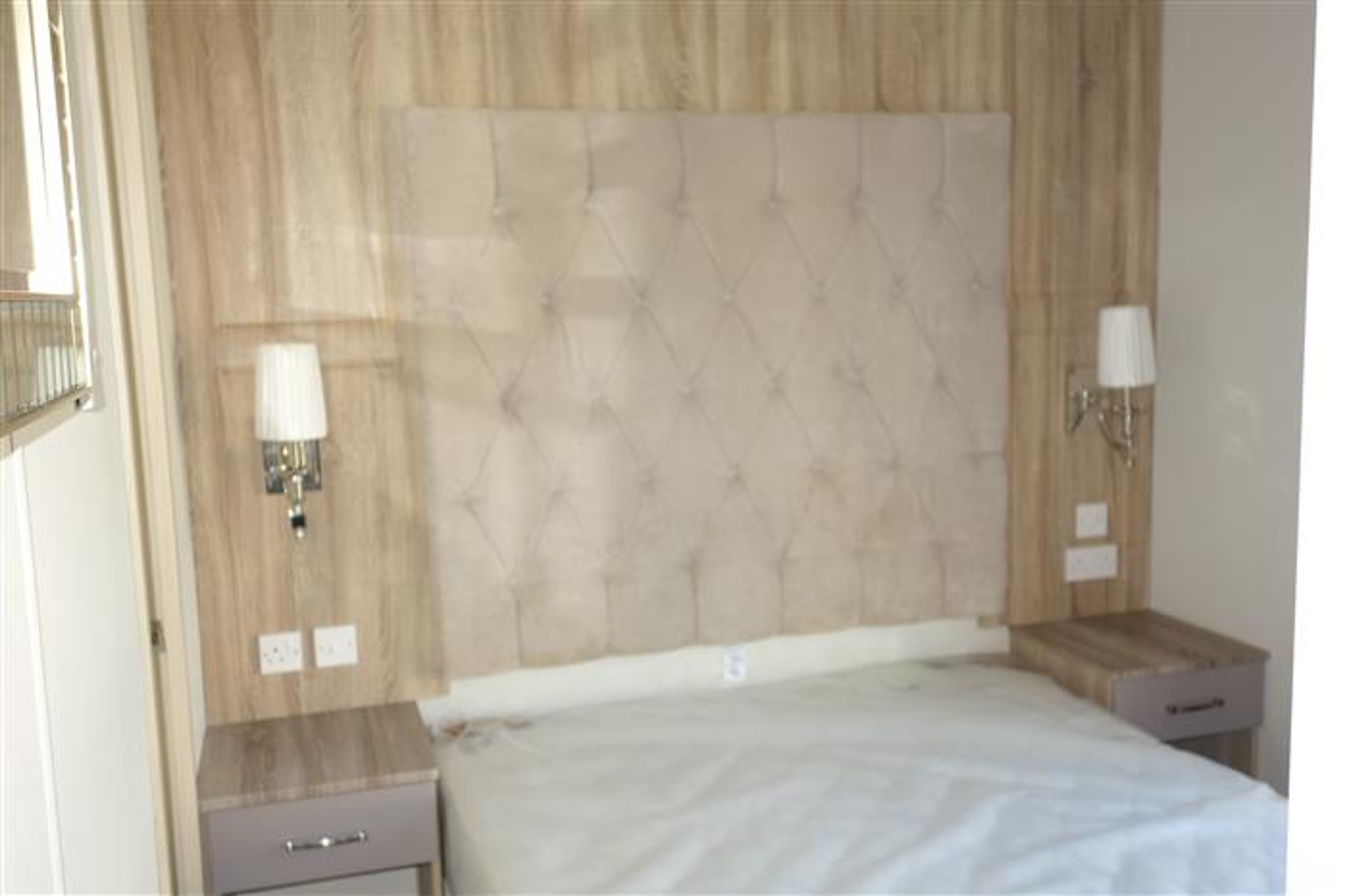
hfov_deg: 57.2
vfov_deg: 39.9
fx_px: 1234
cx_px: 674
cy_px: 448
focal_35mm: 33
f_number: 2.5
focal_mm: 12.18
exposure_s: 1/40
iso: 125
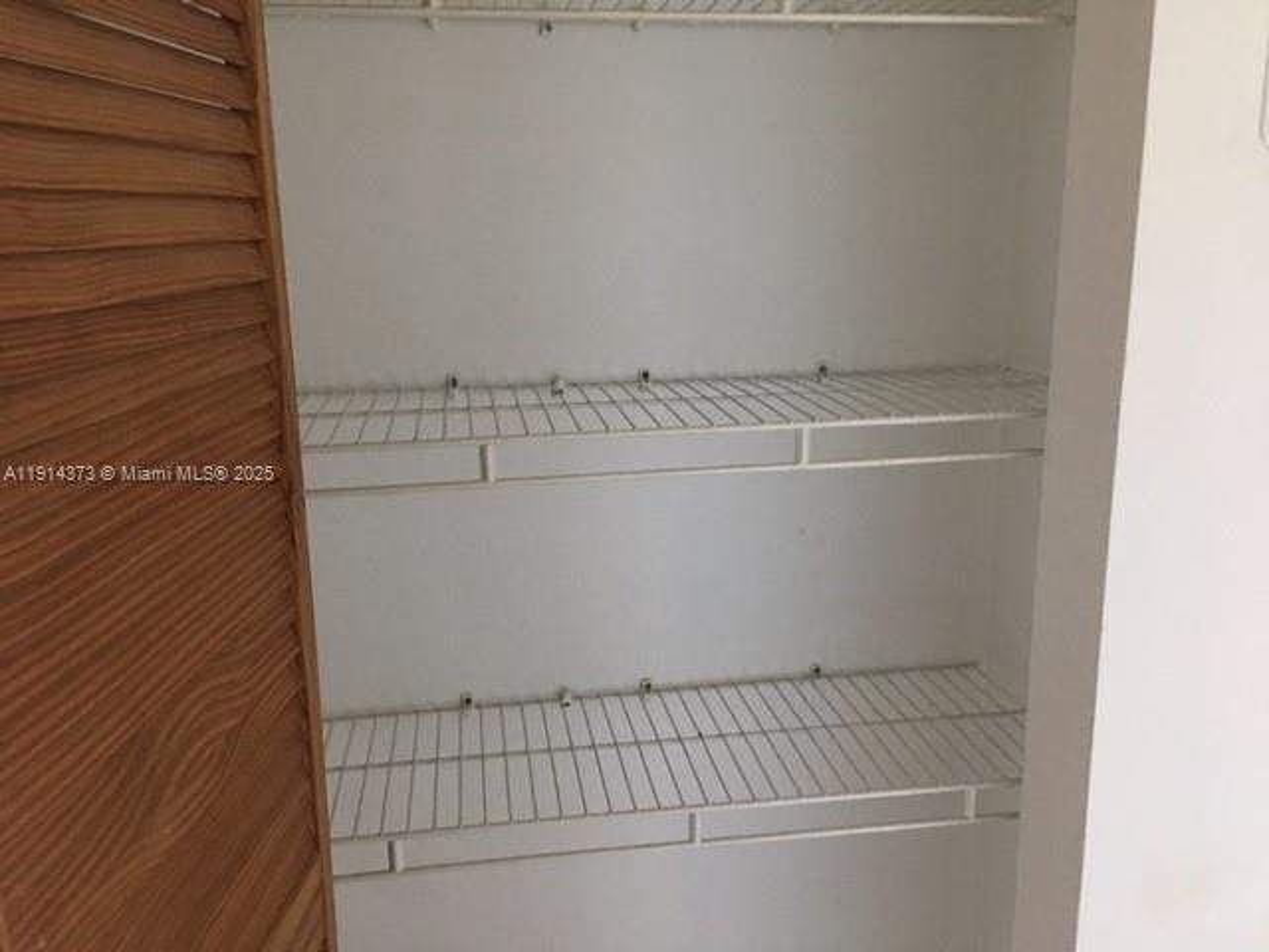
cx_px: 634
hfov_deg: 61.7
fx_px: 1063
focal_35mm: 29
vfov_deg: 48.2
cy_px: 476
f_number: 2.2
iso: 100
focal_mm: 4.15
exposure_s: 1/15
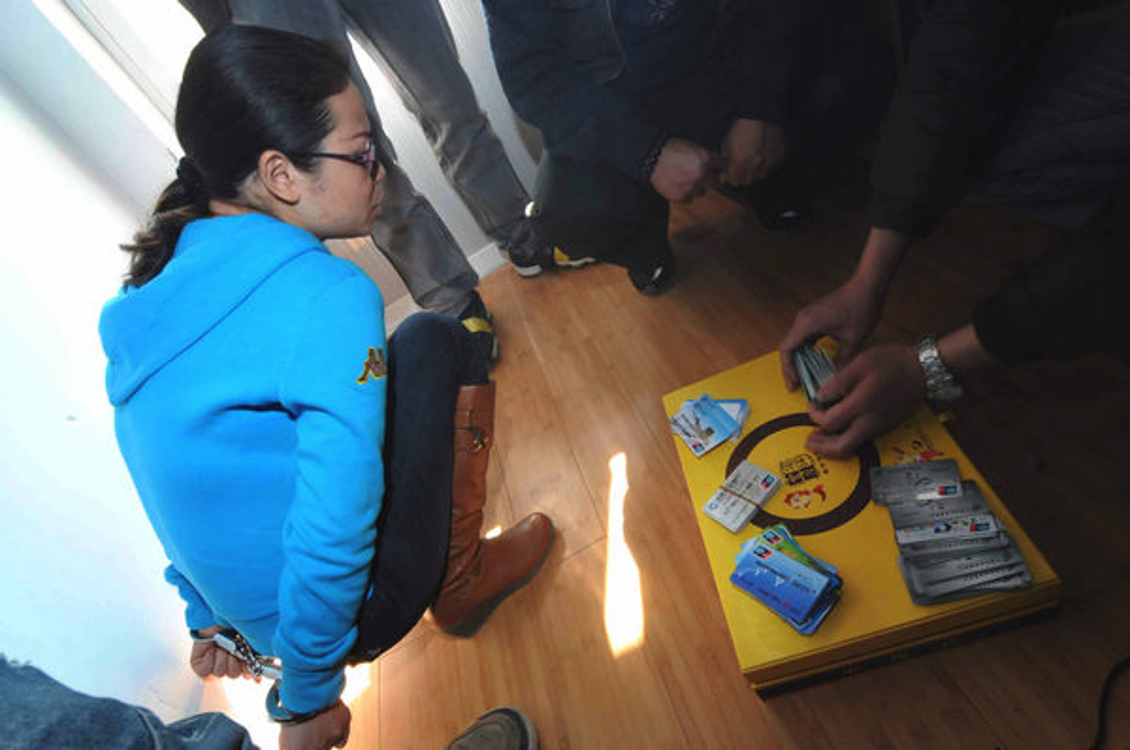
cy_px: 375
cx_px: 565
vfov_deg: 67.2
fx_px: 564
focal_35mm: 18
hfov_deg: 90.1
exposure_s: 1/30
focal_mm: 12
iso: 1250
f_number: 9
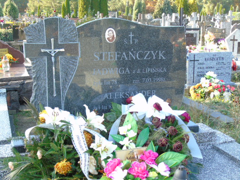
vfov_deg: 31.5
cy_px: 90
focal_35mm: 46
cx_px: 120
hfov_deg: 41.2
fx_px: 319
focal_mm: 8.2
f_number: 4.1
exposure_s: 1/50
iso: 80
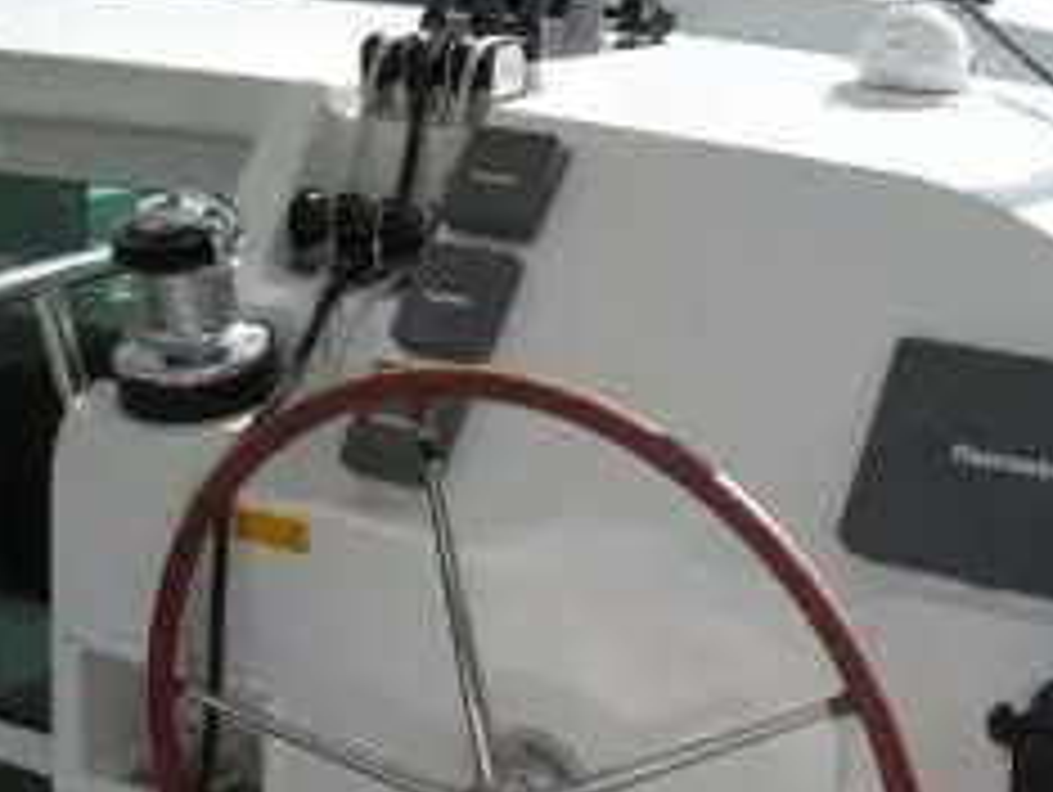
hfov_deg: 28.8
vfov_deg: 21.7
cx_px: 670
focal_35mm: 67
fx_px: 2040
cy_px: 626
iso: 64
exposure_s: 1/337
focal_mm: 5.7
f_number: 5.6
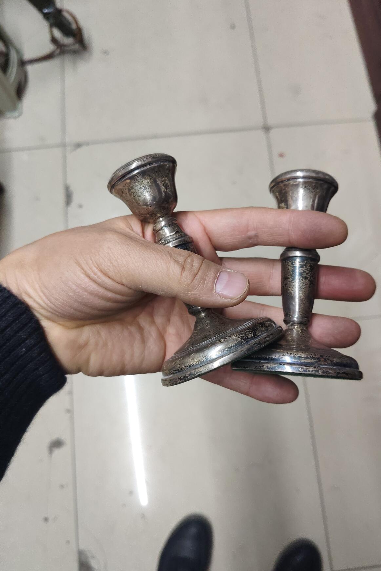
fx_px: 444
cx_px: 221
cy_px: 289
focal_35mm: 28
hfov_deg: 46.2
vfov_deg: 65.5
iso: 1375
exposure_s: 1/100
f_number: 1.88
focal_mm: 4.84
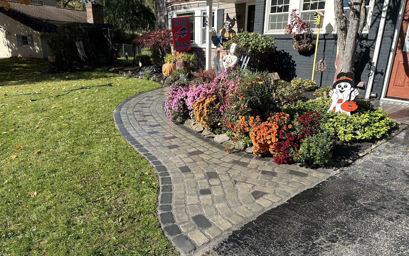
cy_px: 154
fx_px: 290
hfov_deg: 70.4
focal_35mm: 26
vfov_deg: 47.3
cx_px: 202
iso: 80
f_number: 1.78
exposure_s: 1/2155
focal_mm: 6.86
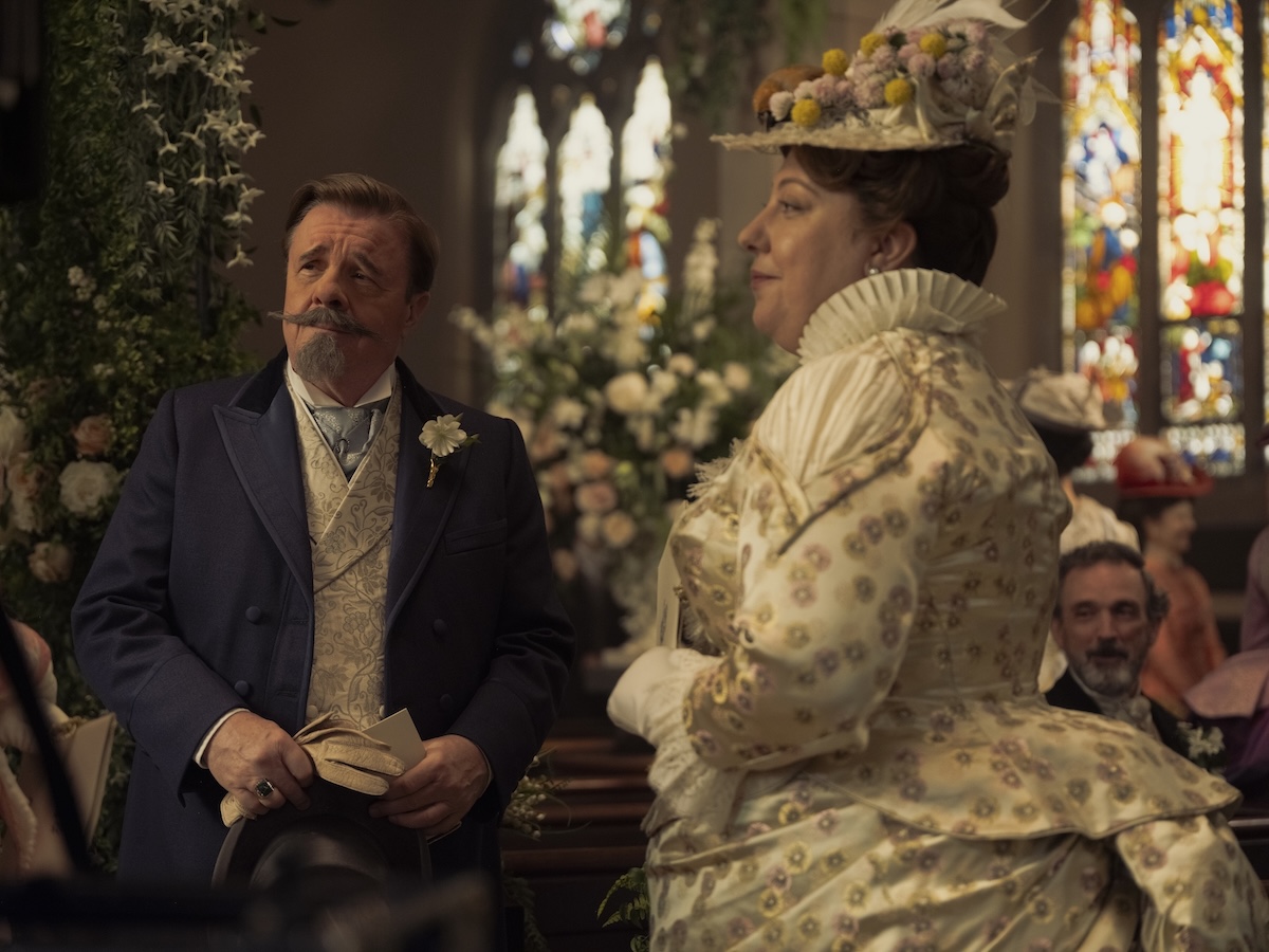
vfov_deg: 18.7
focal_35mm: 79
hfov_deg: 24.7
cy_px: 476
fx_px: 2896
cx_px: 634
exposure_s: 1/100
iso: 6400
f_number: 4
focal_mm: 100
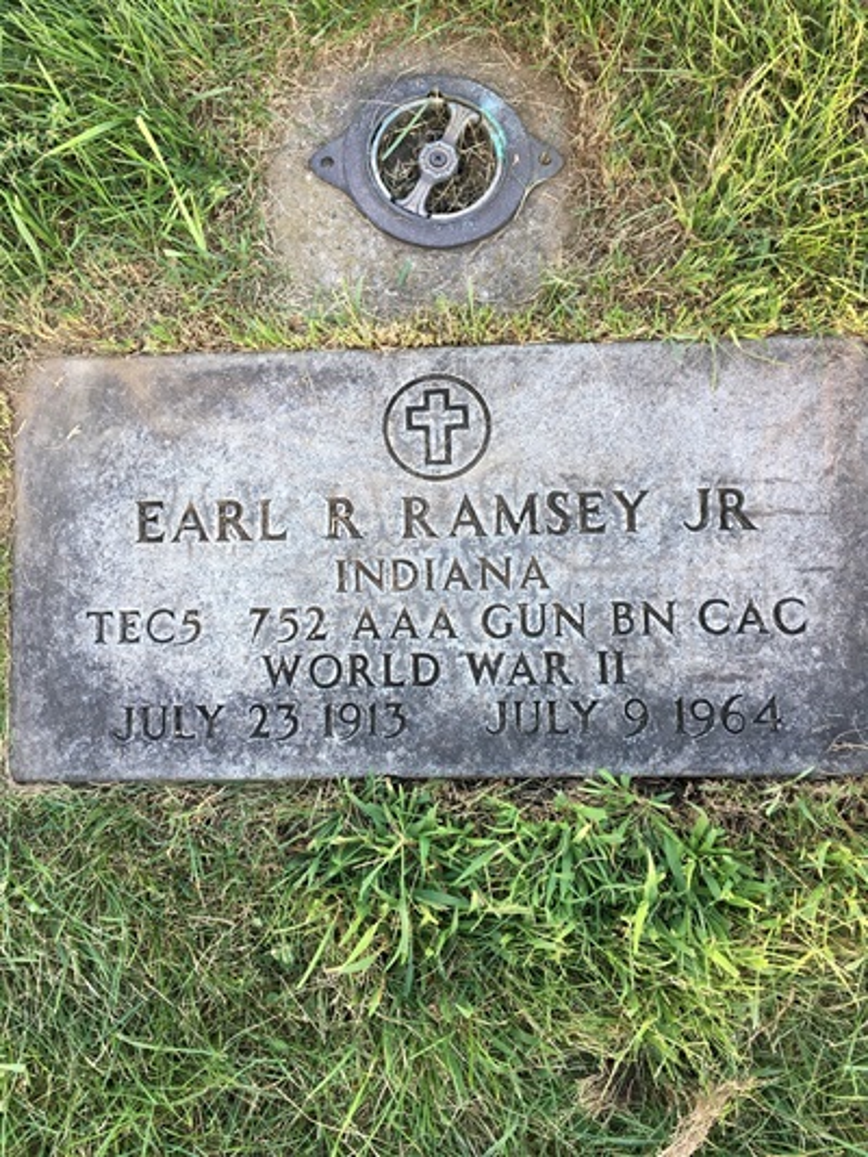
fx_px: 969
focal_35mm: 29
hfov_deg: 48.2
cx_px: 434
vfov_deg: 61.6
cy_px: 578
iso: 32
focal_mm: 4.15
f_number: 2.2
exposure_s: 1/40
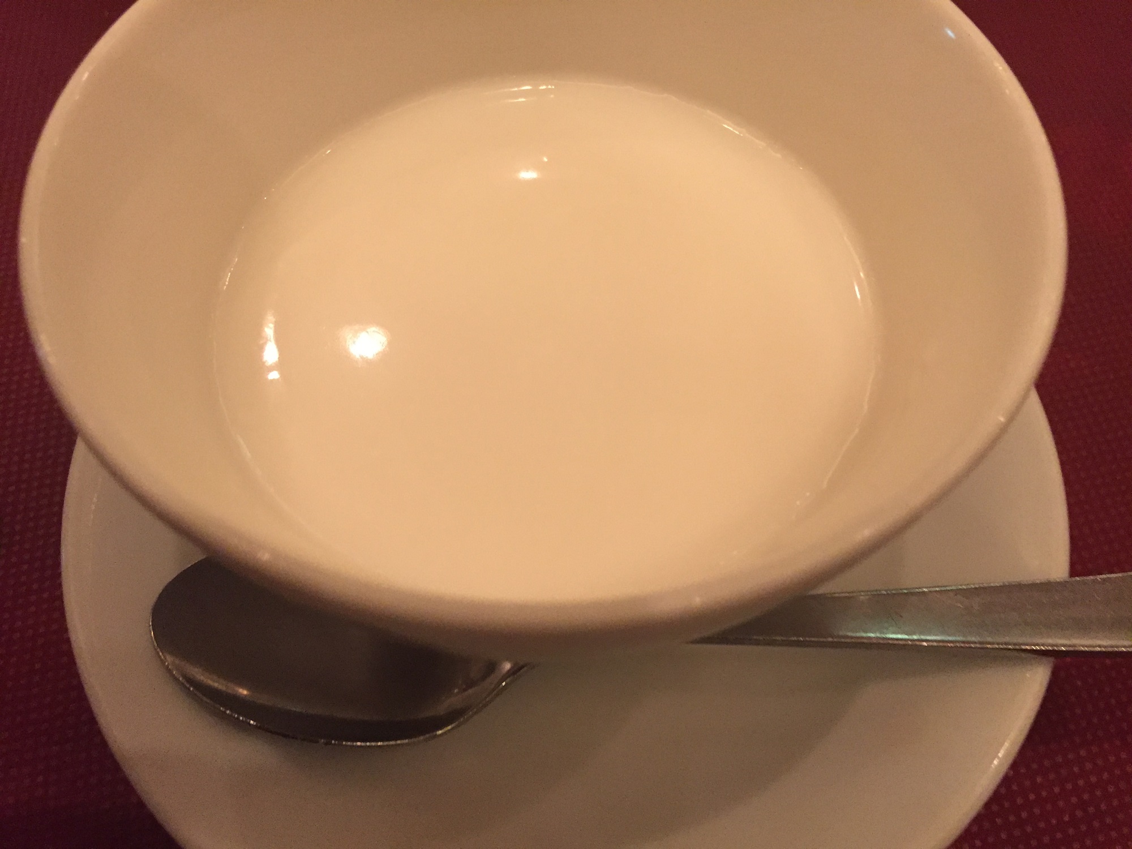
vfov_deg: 48.2
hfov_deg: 61.7
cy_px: 424
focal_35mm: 29
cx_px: 566
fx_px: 948
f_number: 2.2
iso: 250
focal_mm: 4.15
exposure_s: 1/25
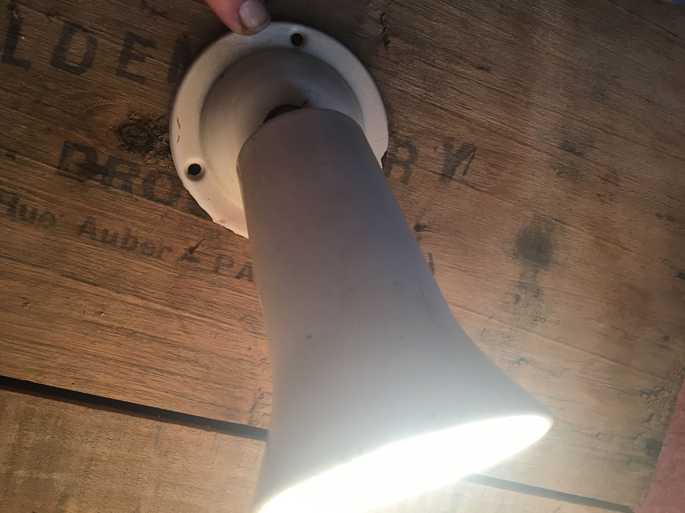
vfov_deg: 48.2
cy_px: 256
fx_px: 574
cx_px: 342
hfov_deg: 61.7
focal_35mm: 29
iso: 50
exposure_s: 1/33
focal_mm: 4.15
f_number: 2.2
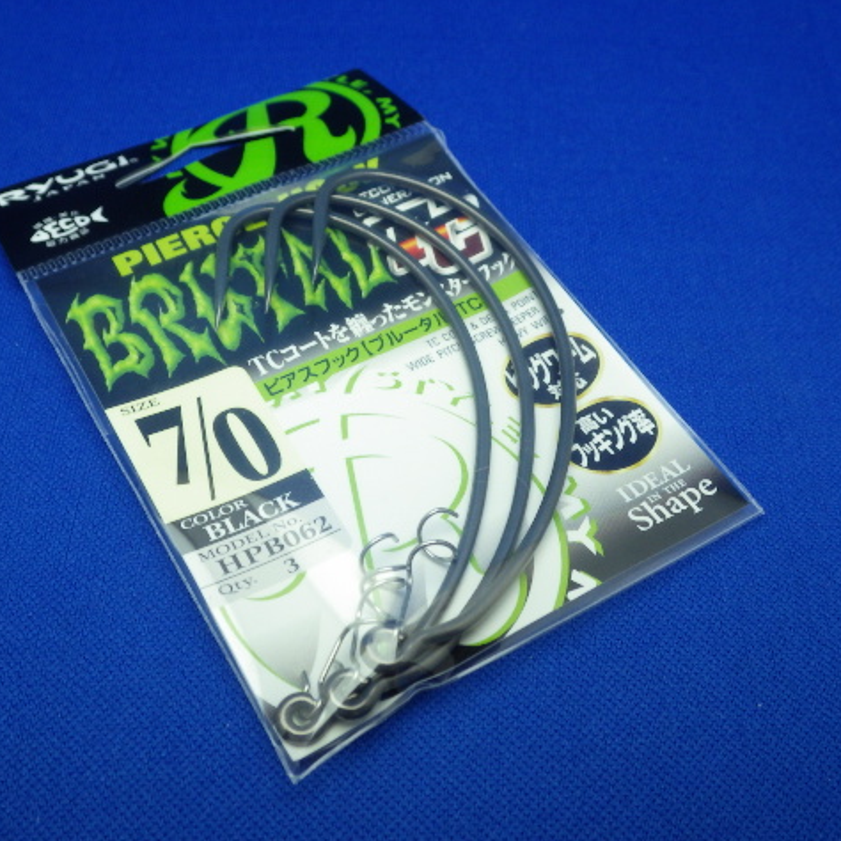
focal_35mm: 37
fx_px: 1017
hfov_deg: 44.9
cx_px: 392
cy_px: 420
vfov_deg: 44.9
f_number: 3.1
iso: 320
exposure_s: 1/45
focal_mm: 5.5
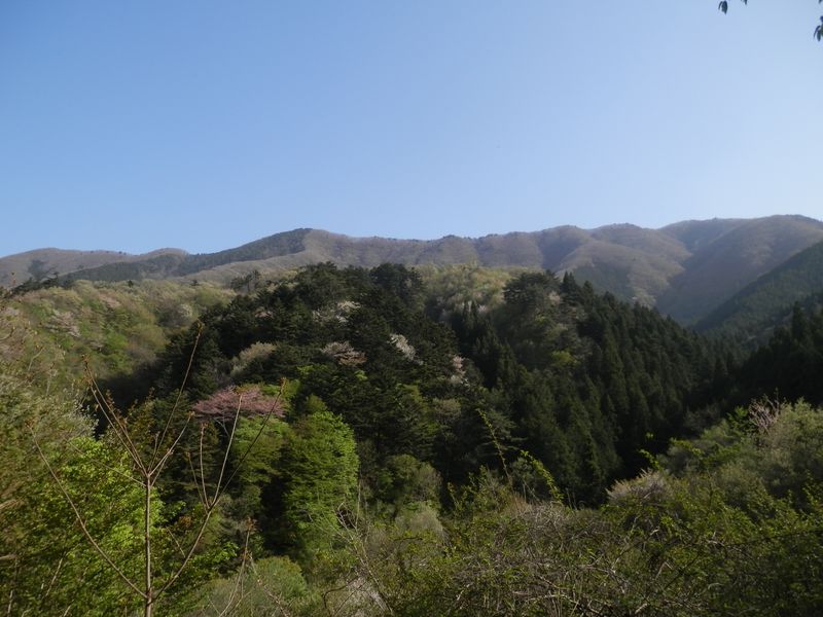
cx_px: 412
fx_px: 594
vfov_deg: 54.9
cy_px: 308
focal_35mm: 25
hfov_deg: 69.4
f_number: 8.7
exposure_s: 1/100
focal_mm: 4.5
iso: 80
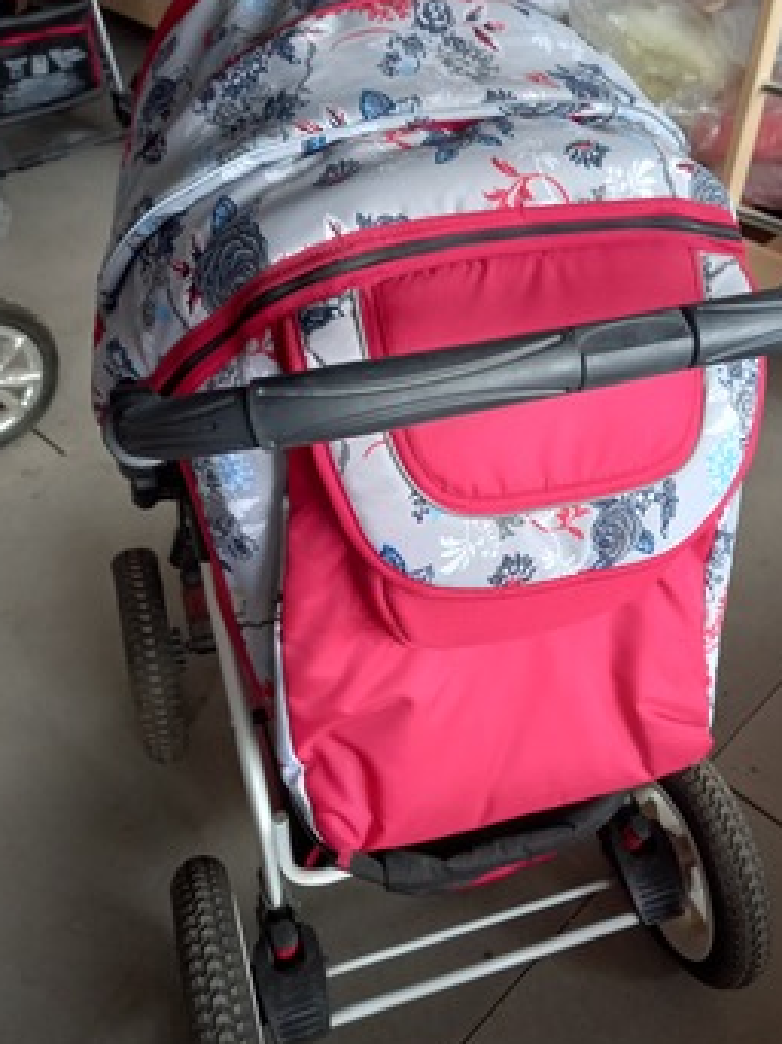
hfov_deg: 40.5
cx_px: 472
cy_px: 502
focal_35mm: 35
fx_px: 1055
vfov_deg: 52.6
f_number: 2
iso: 160
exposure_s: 1/40
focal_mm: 4.6
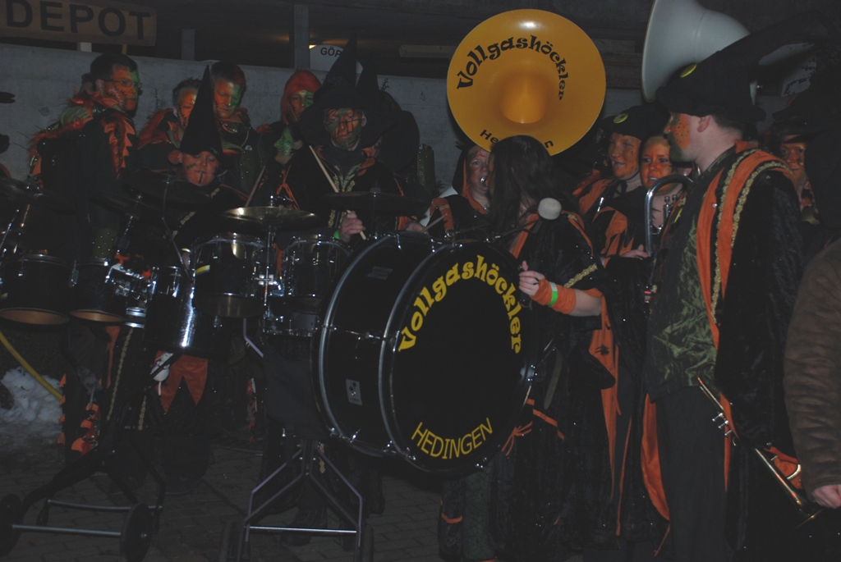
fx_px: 1333
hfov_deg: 35.0
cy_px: 281
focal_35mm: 57
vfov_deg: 23.8
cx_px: 420
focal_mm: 38
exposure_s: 1/60
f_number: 4.5
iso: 200
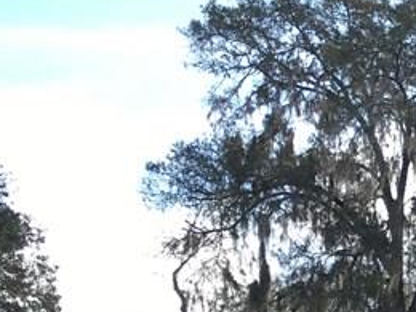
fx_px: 1370
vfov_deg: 12.3
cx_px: 686
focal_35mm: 114
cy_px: 490
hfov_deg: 15.4
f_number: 2.2
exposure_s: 1/432
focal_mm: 4.15
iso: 25
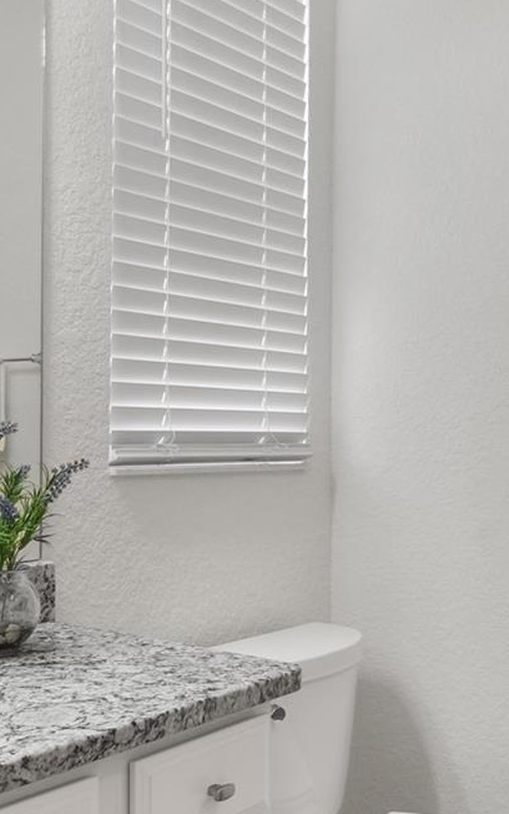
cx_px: 303
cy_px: 409
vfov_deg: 44.3
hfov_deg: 28.6
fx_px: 998
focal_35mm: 45
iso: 125
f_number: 11
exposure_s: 1/5
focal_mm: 12
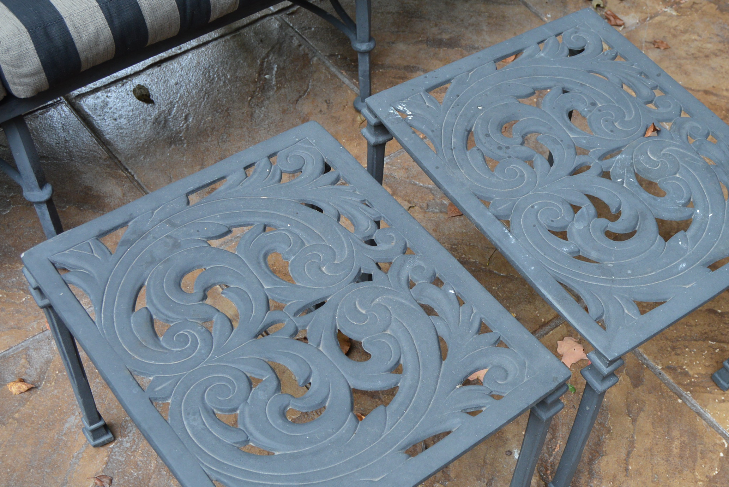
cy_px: 297
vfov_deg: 28.0
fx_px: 972
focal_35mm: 48
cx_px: 504
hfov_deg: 40.4
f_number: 4.5
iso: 400
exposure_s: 1/80
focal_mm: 22
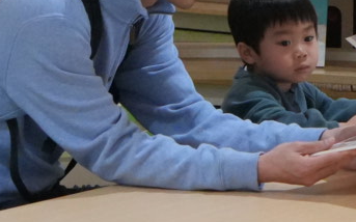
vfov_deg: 5.2
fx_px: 2448
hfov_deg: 8.3
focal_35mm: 252
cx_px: 307
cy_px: 39
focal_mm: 35
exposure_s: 1/640
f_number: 5
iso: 6400
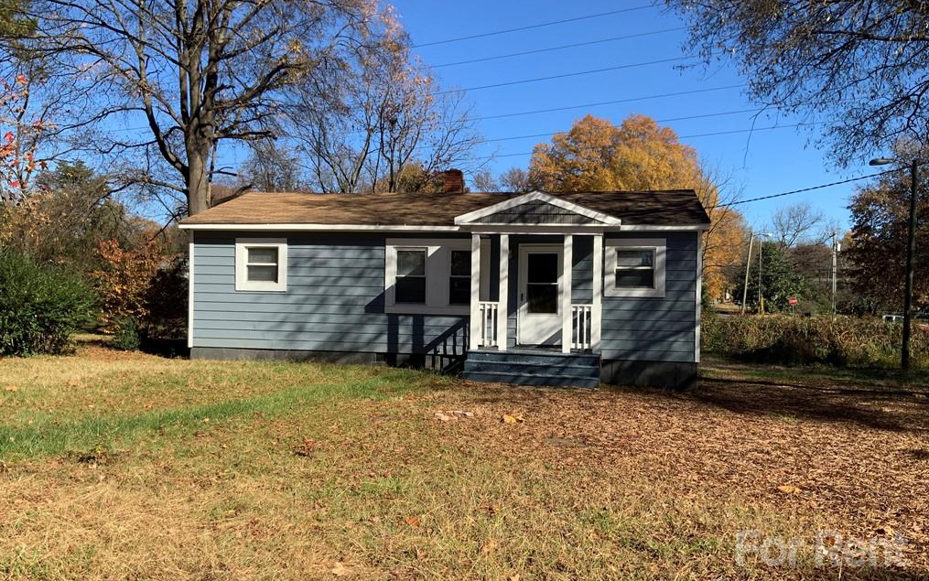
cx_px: 461
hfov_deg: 61.2
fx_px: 785
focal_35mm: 31
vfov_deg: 40.6
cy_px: 311
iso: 16
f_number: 1.8
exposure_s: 1/1377
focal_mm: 3
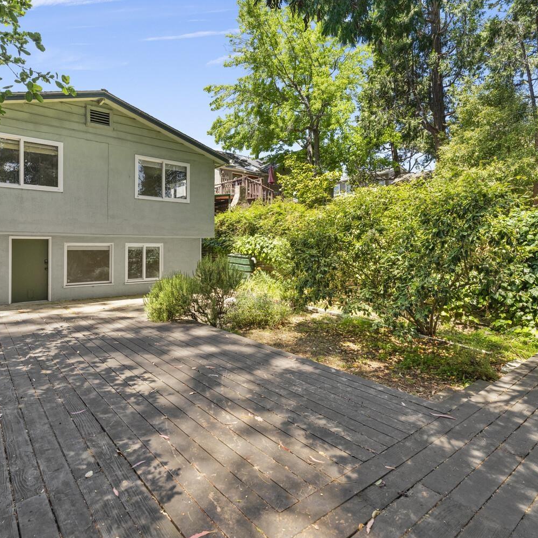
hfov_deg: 77.4
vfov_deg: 77.7
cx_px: 241
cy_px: 260
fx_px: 334
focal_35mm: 19
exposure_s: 1/320
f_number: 7.1
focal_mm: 14
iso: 640
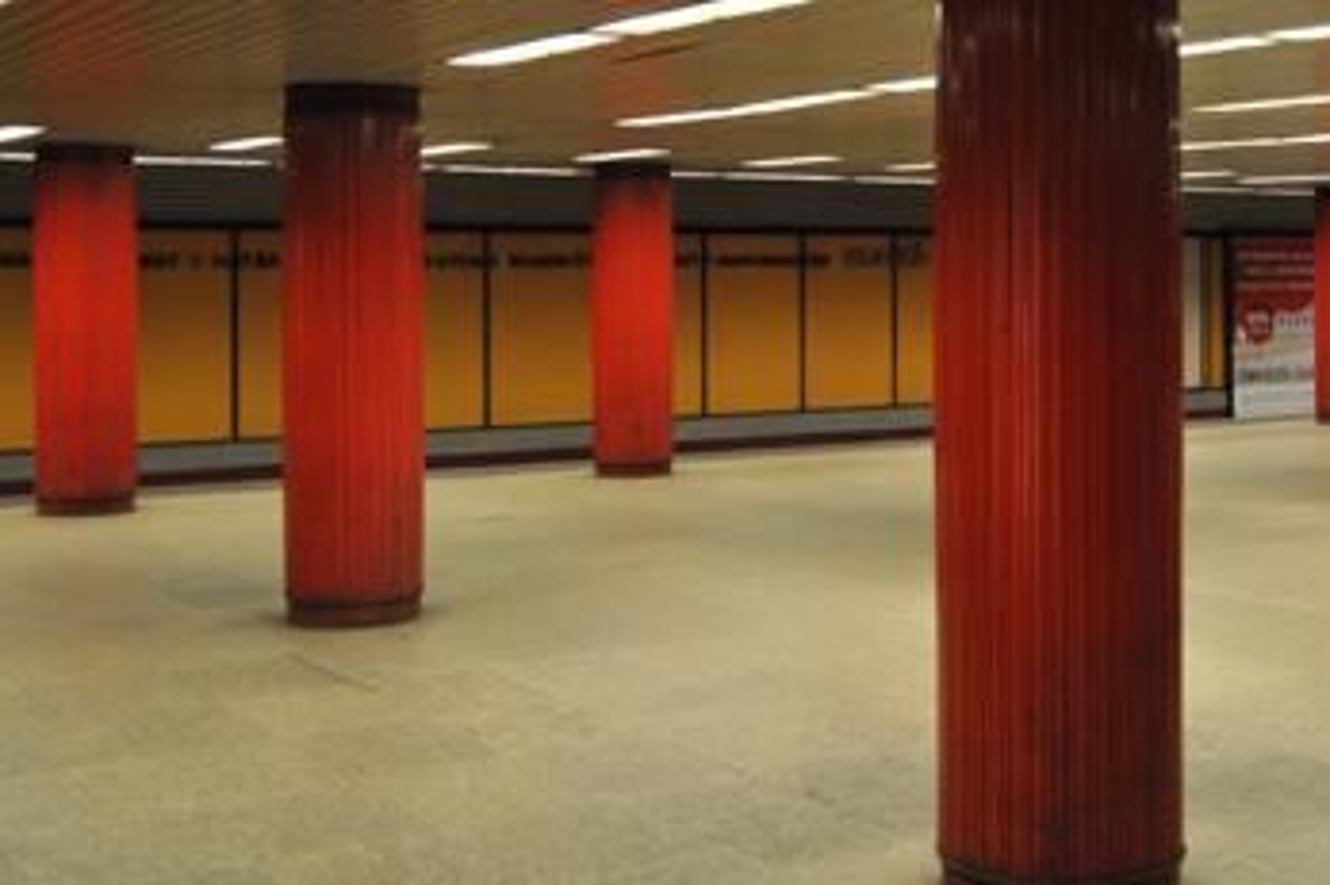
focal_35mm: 52
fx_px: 1920
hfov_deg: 37.3
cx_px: 997
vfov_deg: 25.8
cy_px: 272
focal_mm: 20
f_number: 3.5
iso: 800
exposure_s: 1/50
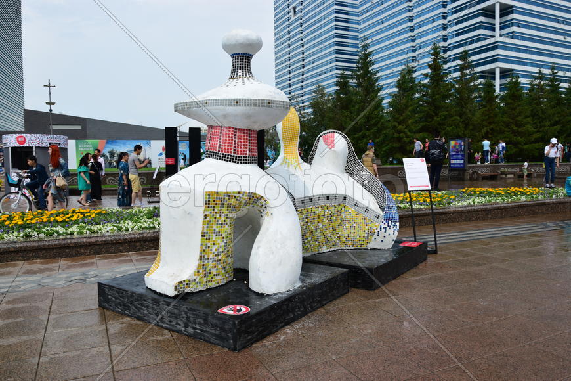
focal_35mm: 27
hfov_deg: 67.4
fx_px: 428
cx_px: 286
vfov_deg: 47.9
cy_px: 190
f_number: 9
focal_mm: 18
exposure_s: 1/160
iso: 100
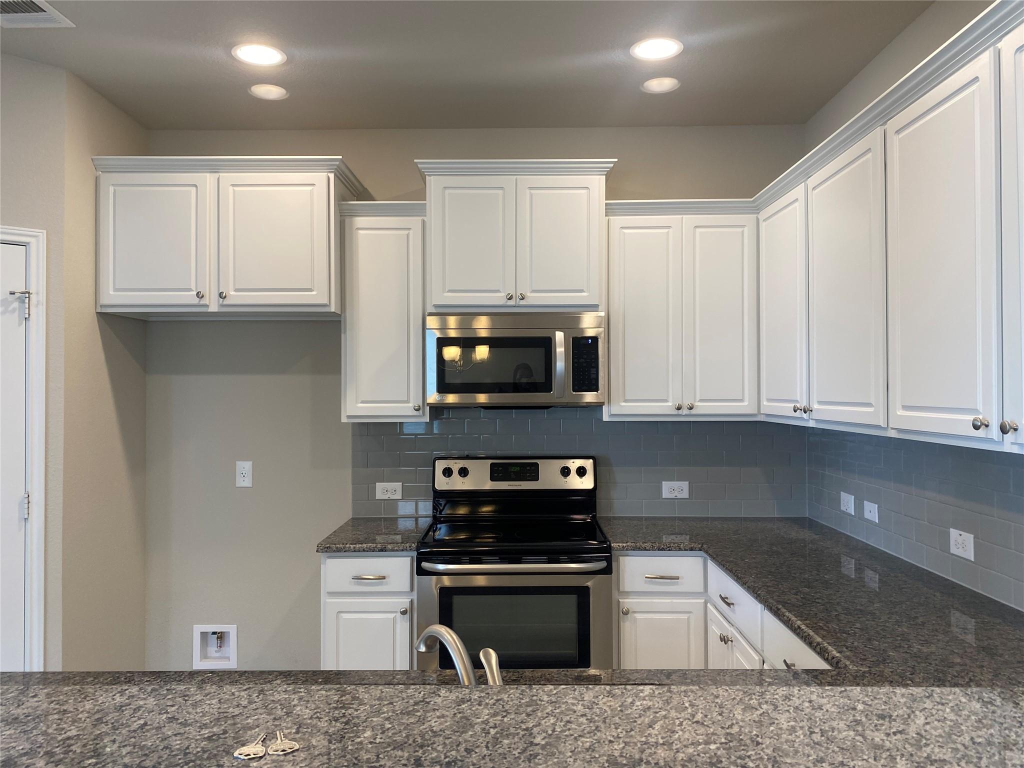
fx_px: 769
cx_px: 512
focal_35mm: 26
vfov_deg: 53.1
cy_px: 384
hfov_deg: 67.3
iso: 125
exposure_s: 1/120
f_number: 1.8
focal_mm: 4.25
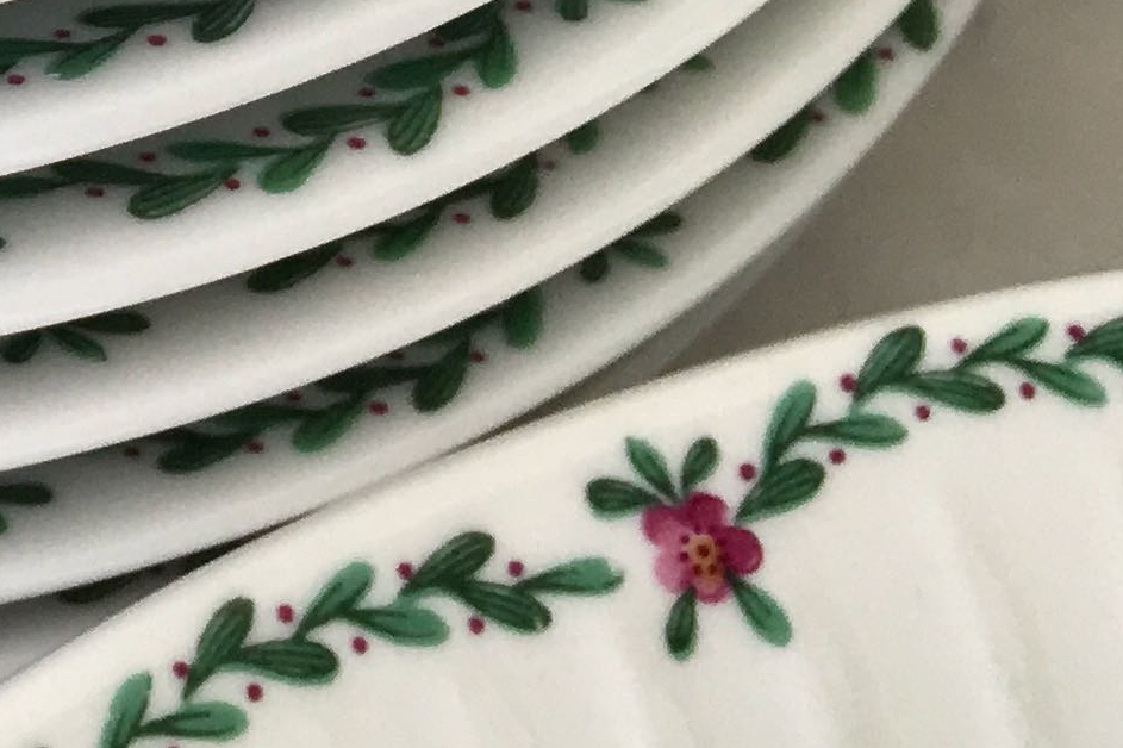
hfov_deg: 13.7
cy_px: -613
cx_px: -1054
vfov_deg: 10.0
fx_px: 4022
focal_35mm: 129
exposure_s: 1/199
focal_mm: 4.15
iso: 25
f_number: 2.2
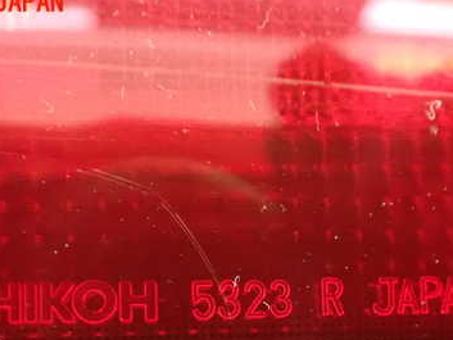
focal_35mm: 51
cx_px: 216
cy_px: 276
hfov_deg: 37.5
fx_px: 668
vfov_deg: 27.9
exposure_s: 1/15
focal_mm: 5.4
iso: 1600
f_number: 2.3
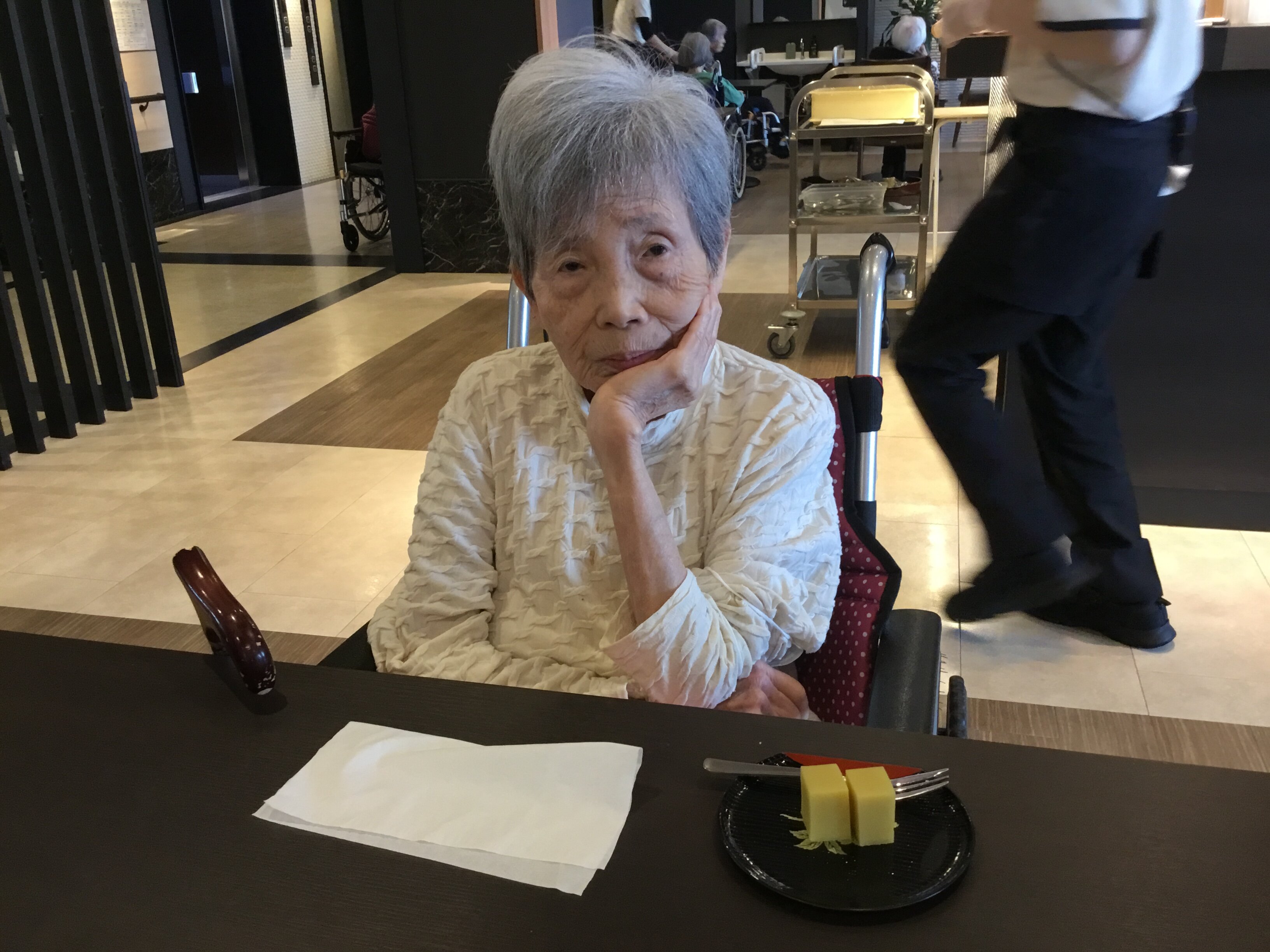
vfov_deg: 45.4
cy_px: 476
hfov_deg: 58.4
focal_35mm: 31
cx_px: 635
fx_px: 1137
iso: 100
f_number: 2.4
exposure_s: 1/30
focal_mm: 3.3
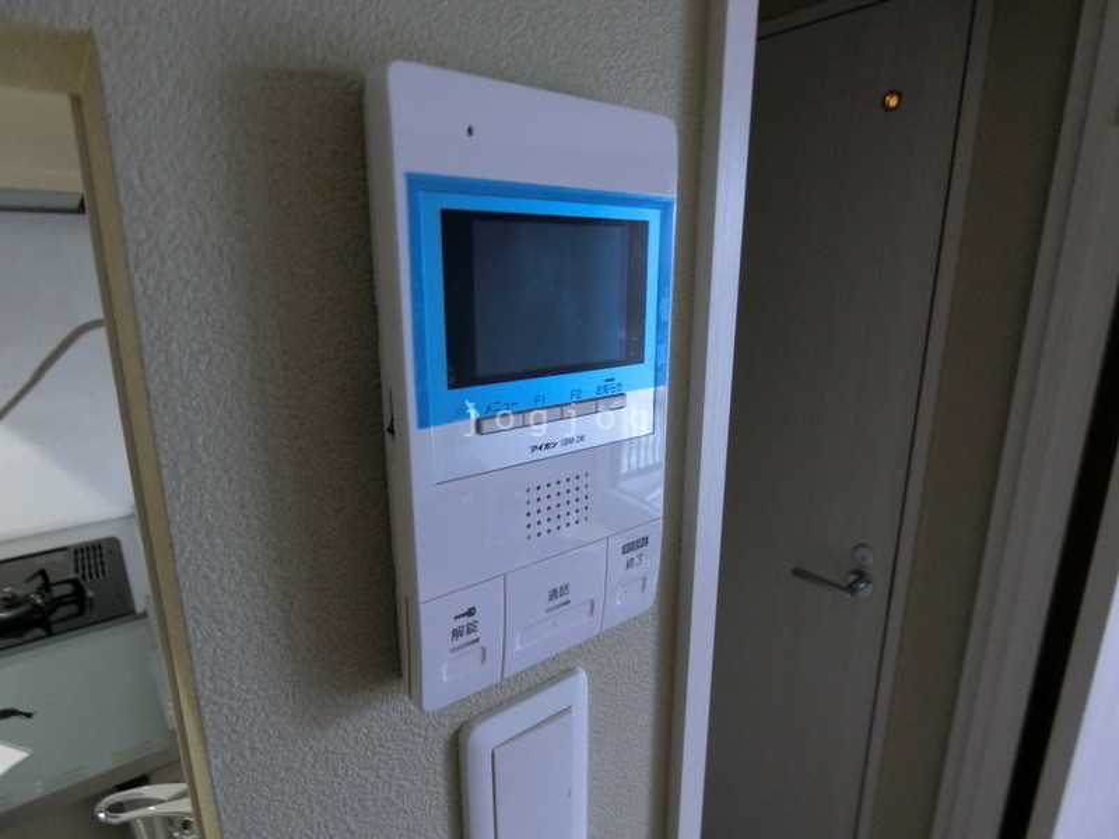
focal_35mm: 19
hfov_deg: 84.7
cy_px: 420
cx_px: 560
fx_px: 614
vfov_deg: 68.7
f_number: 2.7
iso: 400
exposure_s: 1/30
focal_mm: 4.06
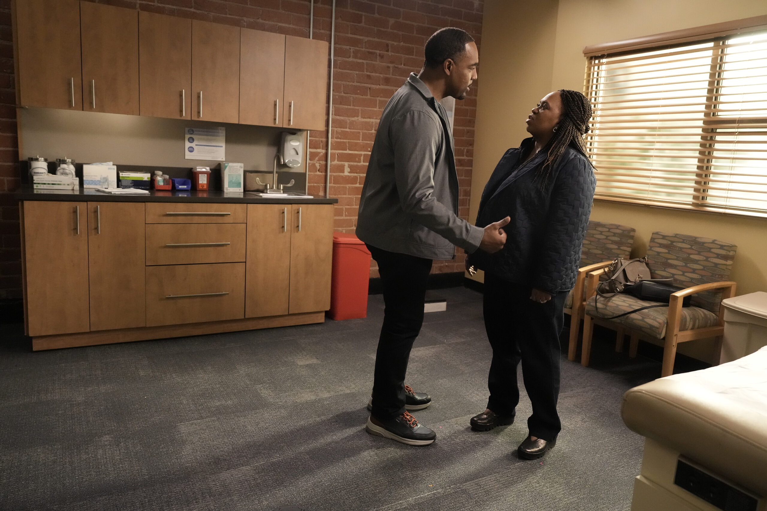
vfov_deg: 49.6
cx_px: 384
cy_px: 256
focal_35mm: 26
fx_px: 554
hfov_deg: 69.4
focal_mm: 26
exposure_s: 1/200
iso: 8000
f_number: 5
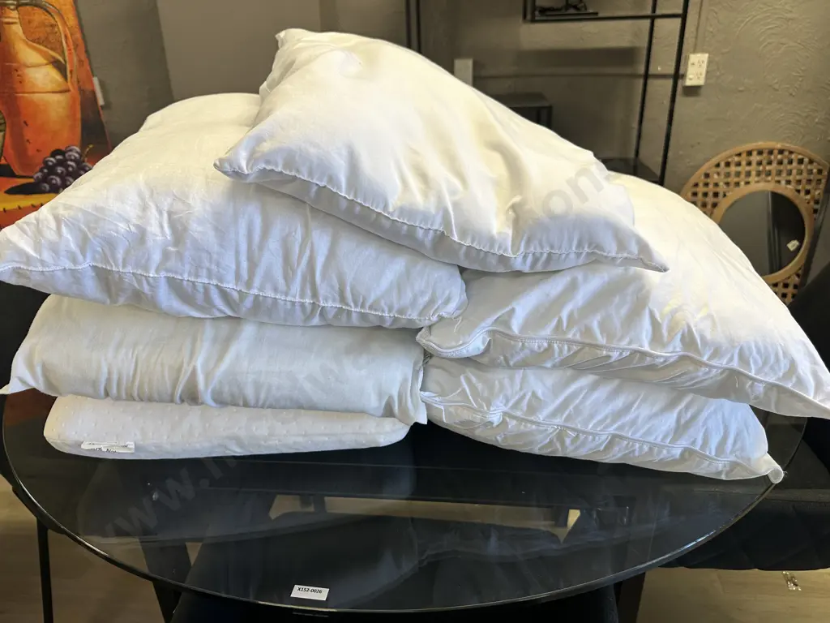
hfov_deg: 71.6
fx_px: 575
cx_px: 415
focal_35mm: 24
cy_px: 312
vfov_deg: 56.8
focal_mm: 6.86
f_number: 1.78
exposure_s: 1/100
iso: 125
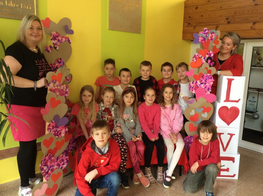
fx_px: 243
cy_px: 98
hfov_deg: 56.9
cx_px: 132
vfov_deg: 44.0
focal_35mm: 32
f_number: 2.4
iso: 80
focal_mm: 3.3
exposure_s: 1/25
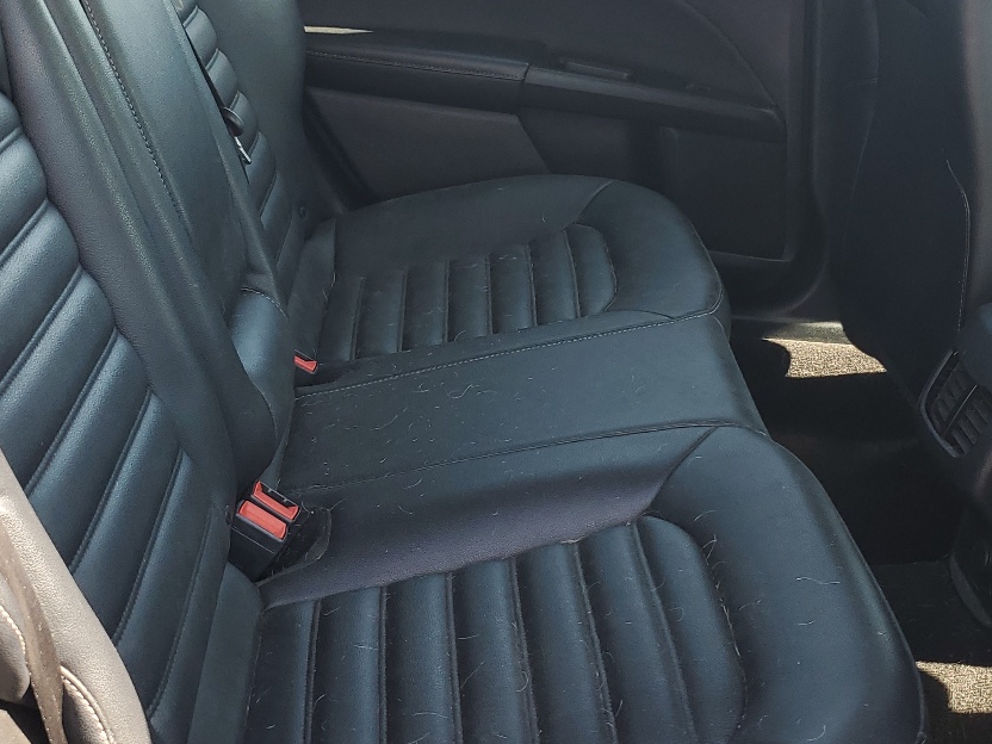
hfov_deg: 38.1
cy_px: 293
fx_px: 1433
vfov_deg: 29.0
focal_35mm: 50
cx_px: 570
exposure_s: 1/182
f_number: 1.5
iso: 50
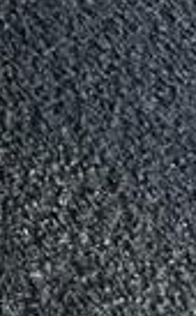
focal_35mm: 254
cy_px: -833
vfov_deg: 6.9
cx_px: -1027
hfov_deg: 4.1
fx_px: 2182
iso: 80
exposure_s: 1/887
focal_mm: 6.86
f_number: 1.78
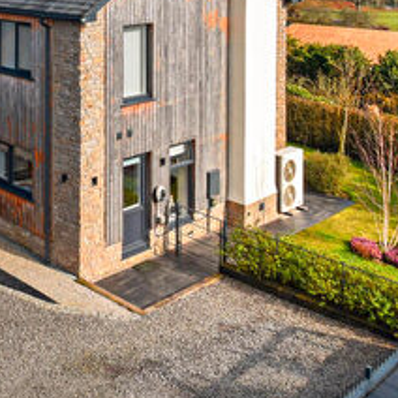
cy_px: -10
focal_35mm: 46
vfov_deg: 33.1
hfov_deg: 31.2
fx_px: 604
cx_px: -69
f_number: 8
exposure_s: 1/250
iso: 110
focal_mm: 11
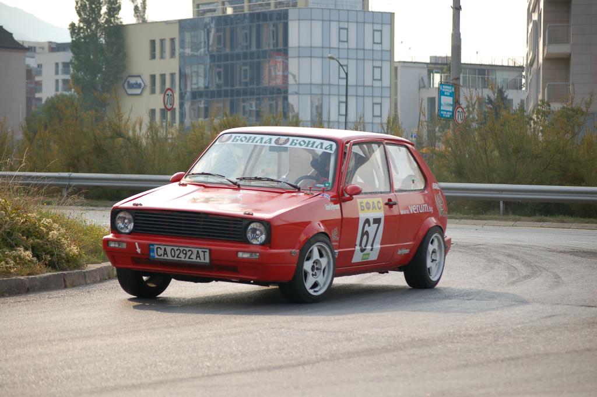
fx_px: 2287
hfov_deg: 14.9
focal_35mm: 138
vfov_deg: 9.9
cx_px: 298
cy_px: 198
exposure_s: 1/1000
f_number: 4.5
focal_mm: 92
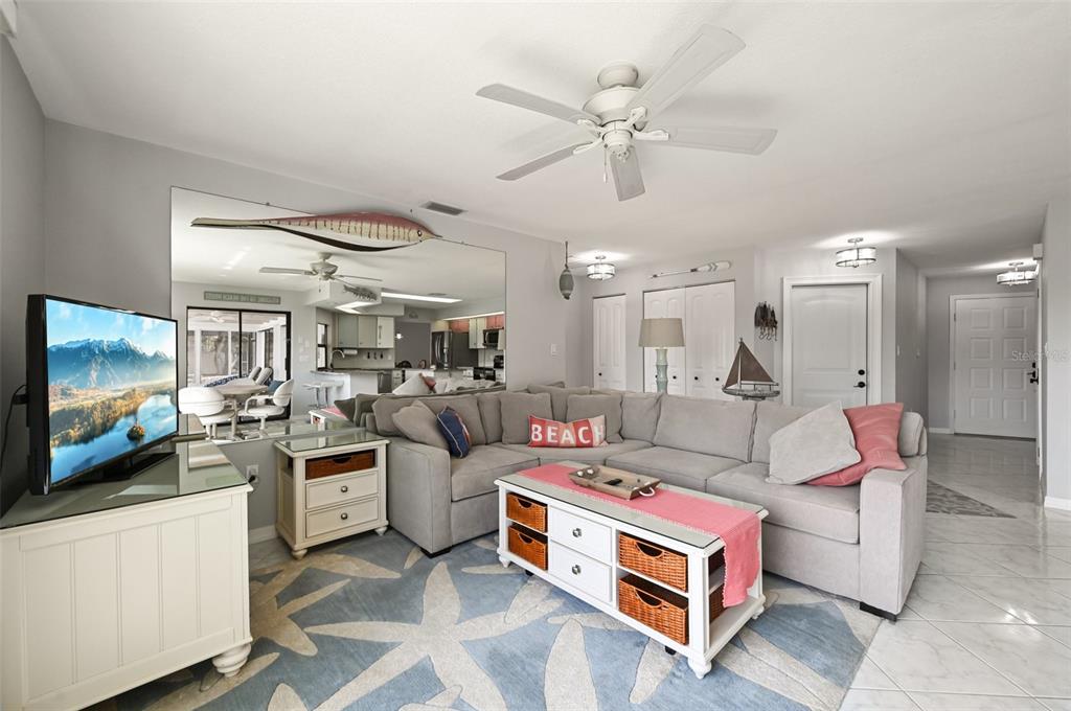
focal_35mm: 14
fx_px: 416
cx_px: 536
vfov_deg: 81.1
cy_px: 356
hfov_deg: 104.3
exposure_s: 1/80
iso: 400
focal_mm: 14
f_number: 8
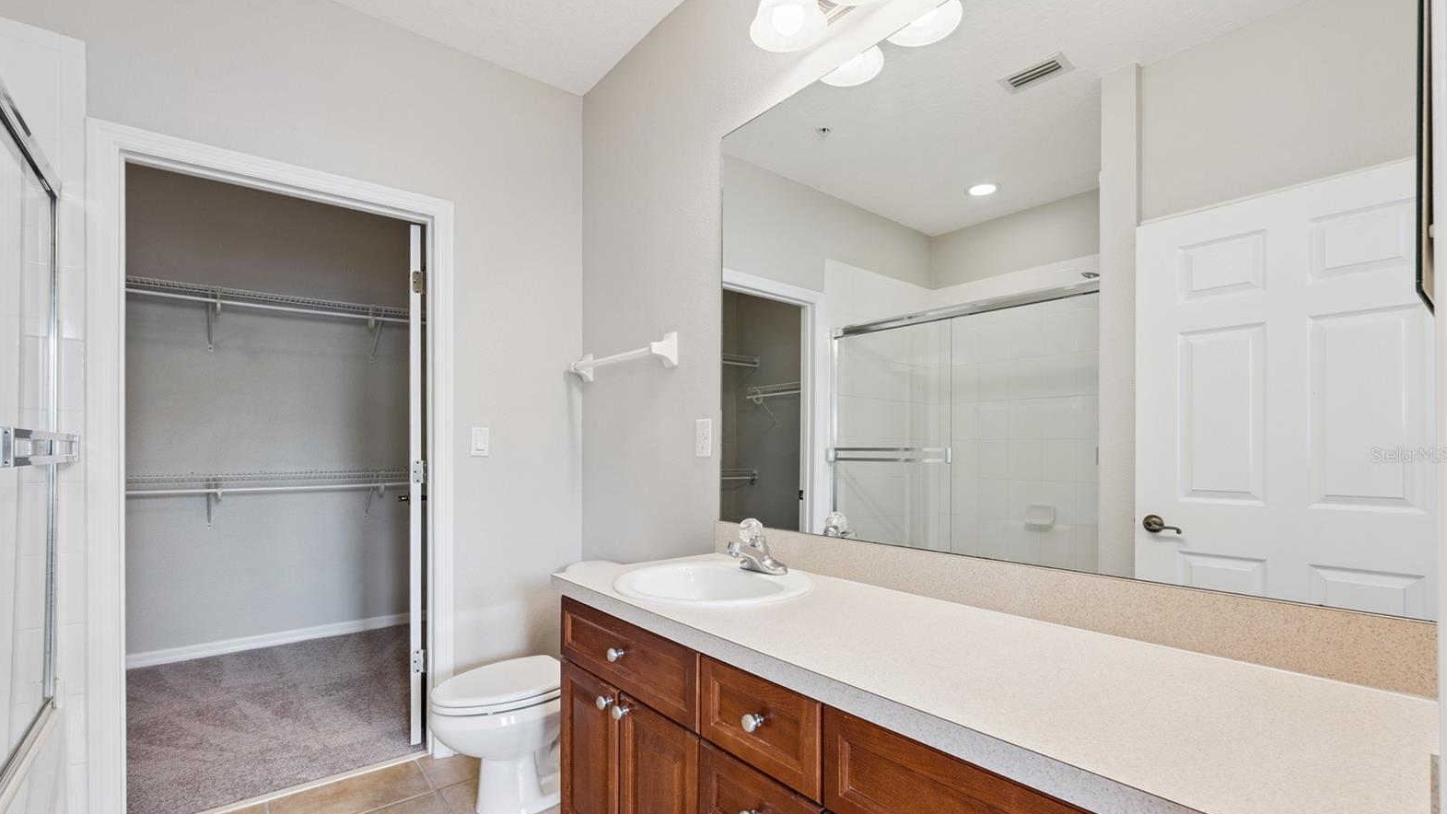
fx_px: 634
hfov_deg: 97.5
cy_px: 455
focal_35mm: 17
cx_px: 717
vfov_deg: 65.2
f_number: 9
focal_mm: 15.5
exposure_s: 1/8
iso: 200
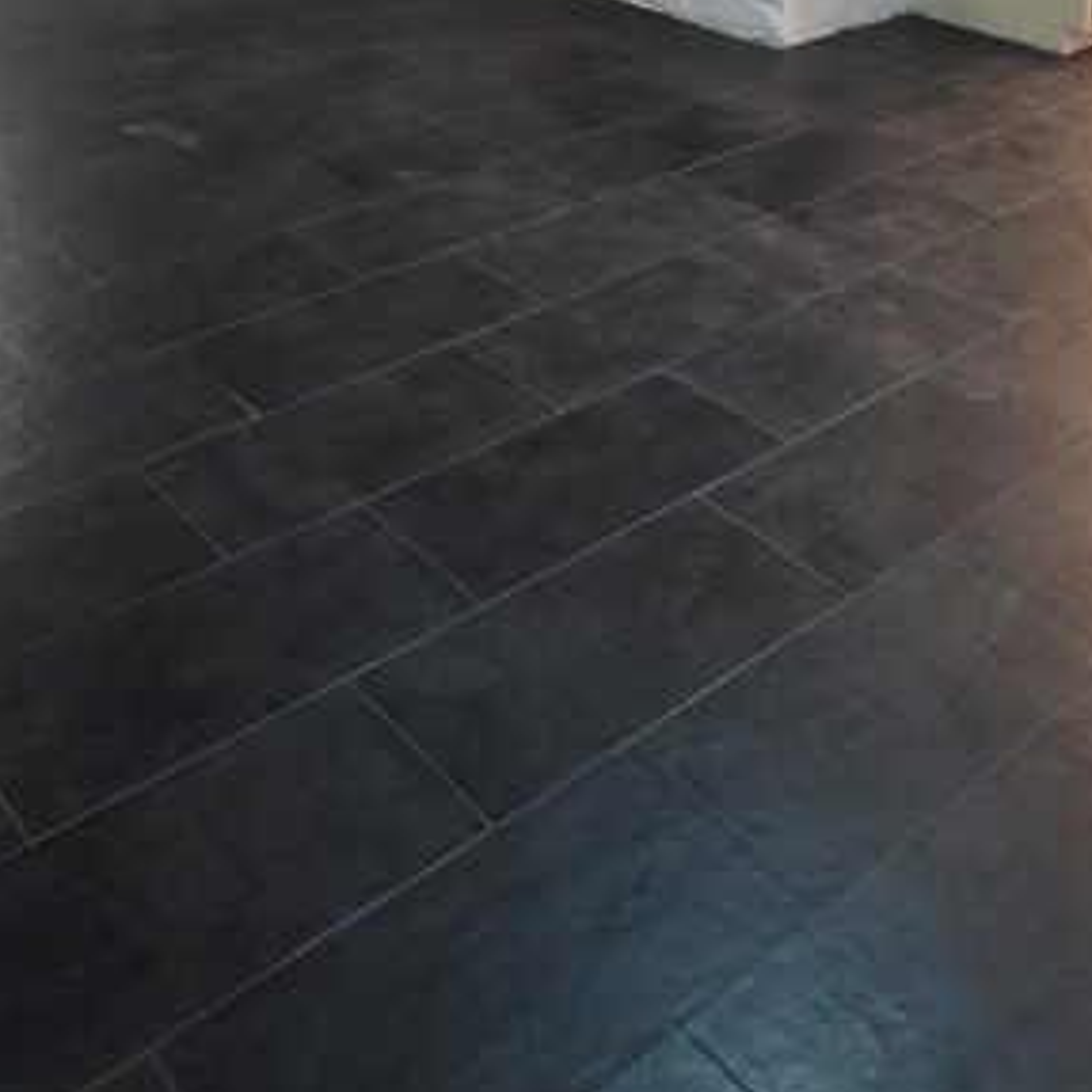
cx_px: 632
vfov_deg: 33.3
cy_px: -224
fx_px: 1463
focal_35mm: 41
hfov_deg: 40.8
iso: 500
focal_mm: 2.2
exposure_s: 1/60
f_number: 1.9
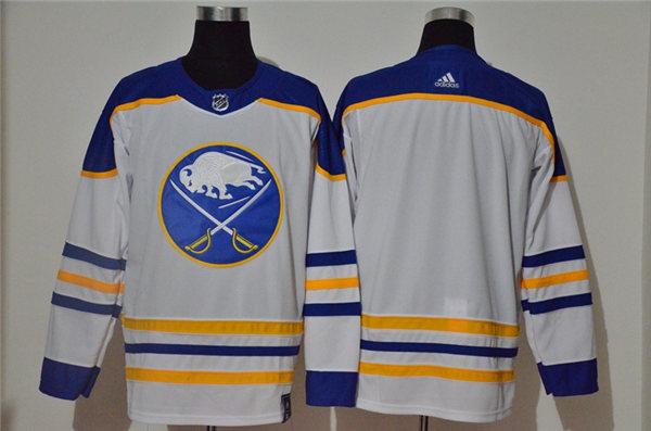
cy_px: 216
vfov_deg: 20.1
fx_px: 1218
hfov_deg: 29.9
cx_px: 326
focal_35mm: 68
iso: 4000
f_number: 4.5
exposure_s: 1/50
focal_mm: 45
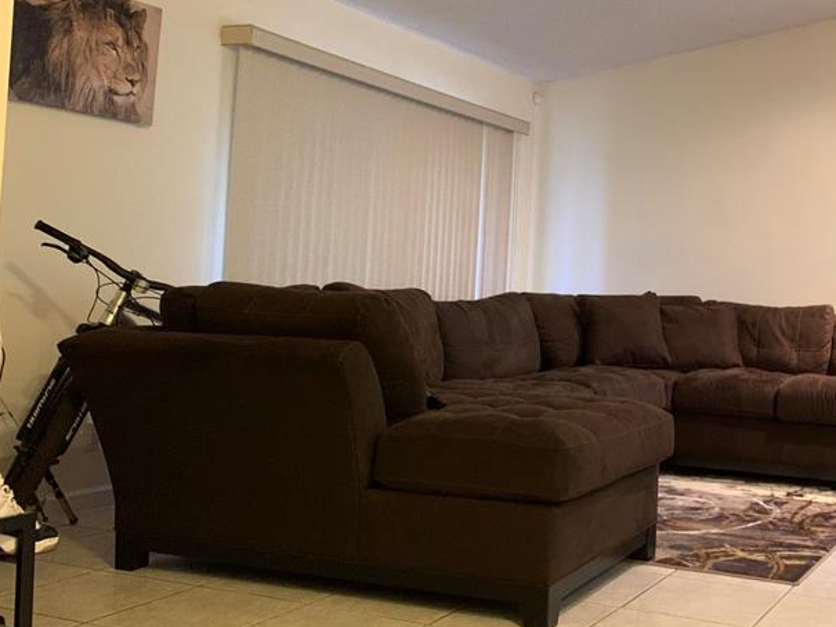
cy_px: 233
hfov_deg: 41.3
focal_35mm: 44
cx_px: 656
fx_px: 1063
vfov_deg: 32.7
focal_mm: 4.25
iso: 400
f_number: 1.8
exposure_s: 1/30
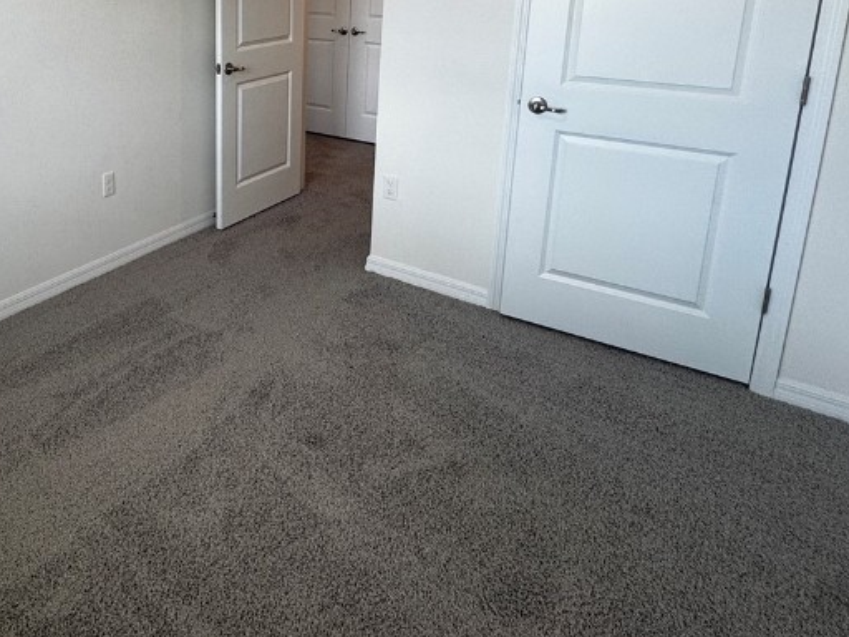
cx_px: 171
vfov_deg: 46.4
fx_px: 687
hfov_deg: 58.6
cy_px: 105
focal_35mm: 28
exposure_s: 1/120
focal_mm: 2.22
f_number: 2.2
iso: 125
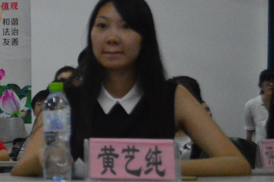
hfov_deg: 14.2
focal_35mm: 134
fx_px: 1019
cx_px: -151
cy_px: 132
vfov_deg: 10.2
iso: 3200
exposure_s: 1/250
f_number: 4
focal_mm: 24
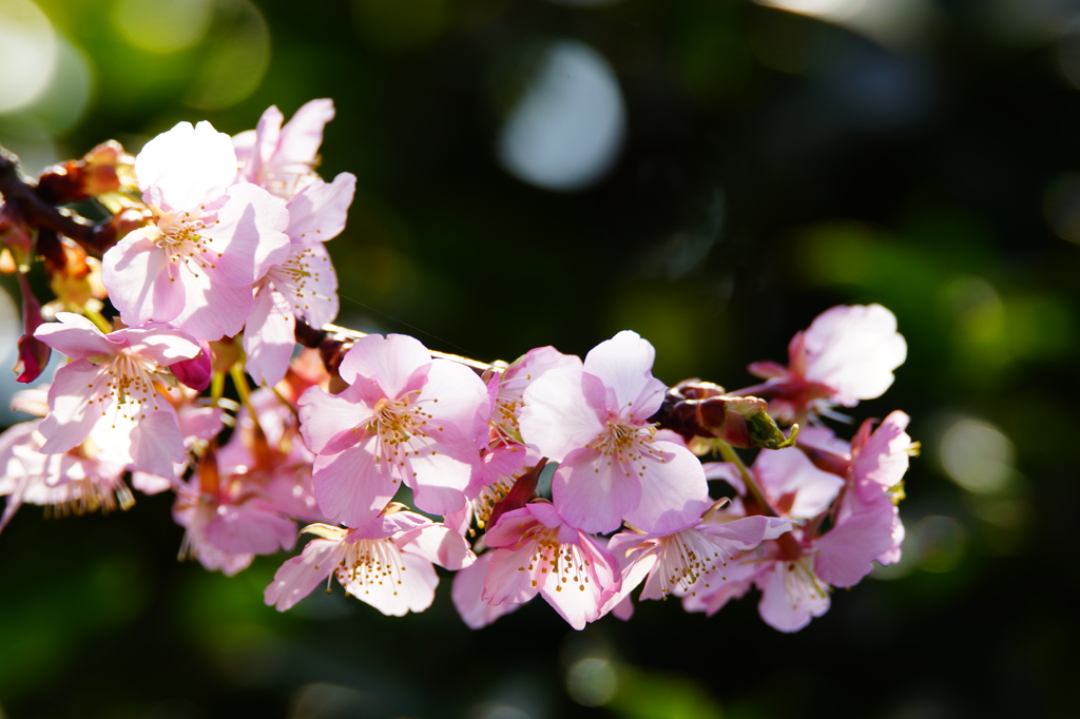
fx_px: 17993
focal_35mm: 600
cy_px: 360
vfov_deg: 2.3
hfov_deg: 3.4
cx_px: 540
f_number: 8
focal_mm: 600
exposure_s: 1/90
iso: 100
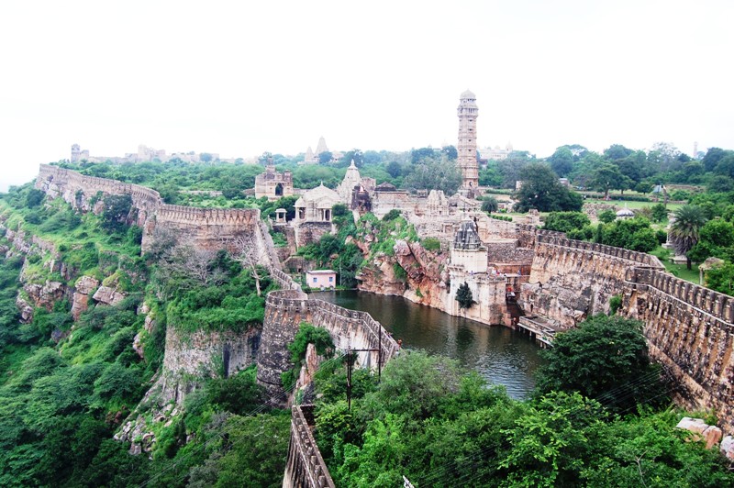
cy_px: 244
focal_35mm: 34
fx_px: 703
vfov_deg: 38.3
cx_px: 367
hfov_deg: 55.1
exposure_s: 1/125
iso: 200
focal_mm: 23
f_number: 5.6
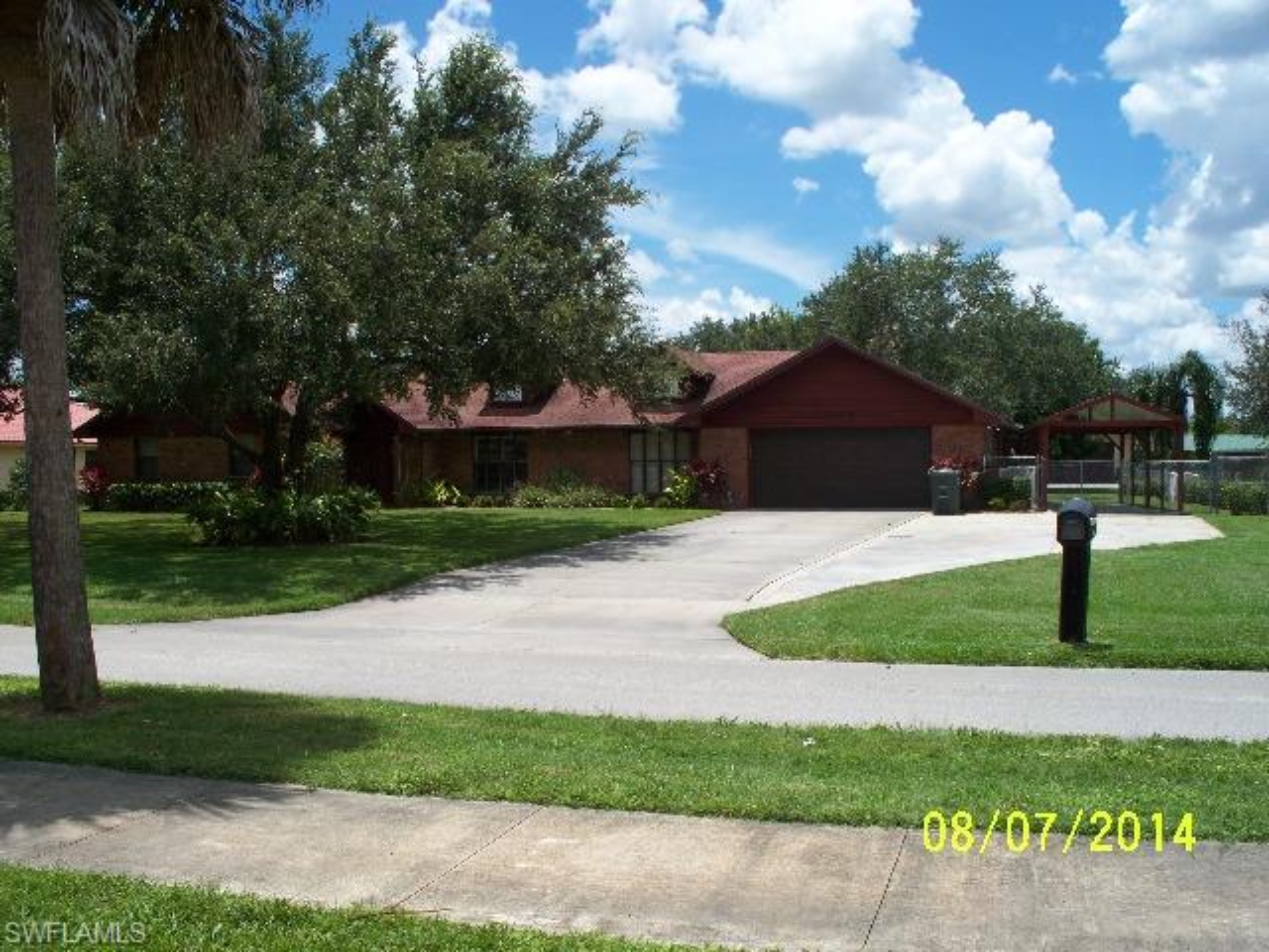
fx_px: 1320
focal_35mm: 36
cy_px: 476
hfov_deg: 51.4
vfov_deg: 39.7
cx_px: 634
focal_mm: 7.54
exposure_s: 1/400
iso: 64
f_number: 5
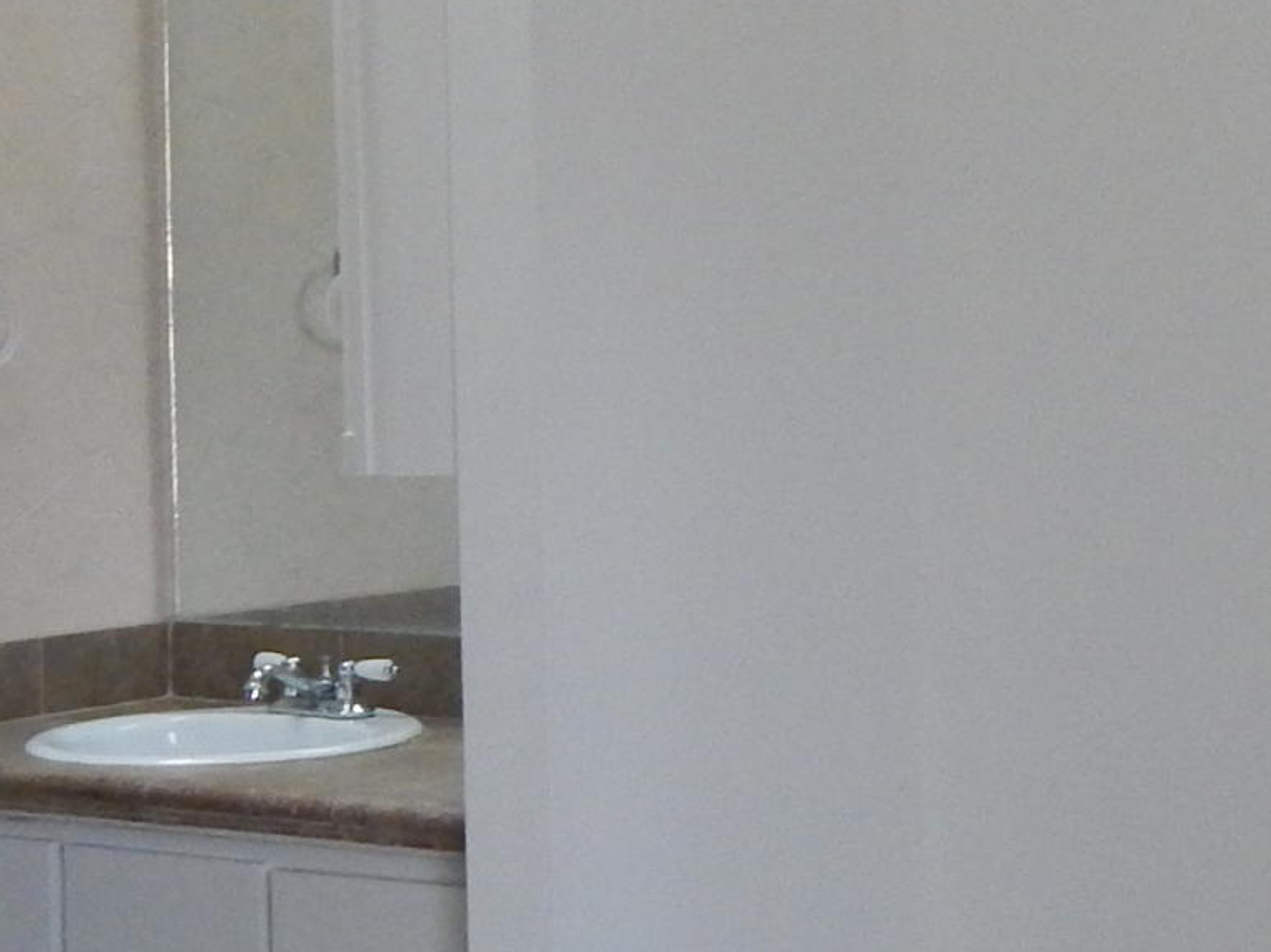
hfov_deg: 16.1
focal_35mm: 121
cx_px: 1102
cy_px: 12
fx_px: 4441
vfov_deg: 12.1
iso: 400
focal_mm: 5.6
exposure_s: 1/80
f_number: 3.2
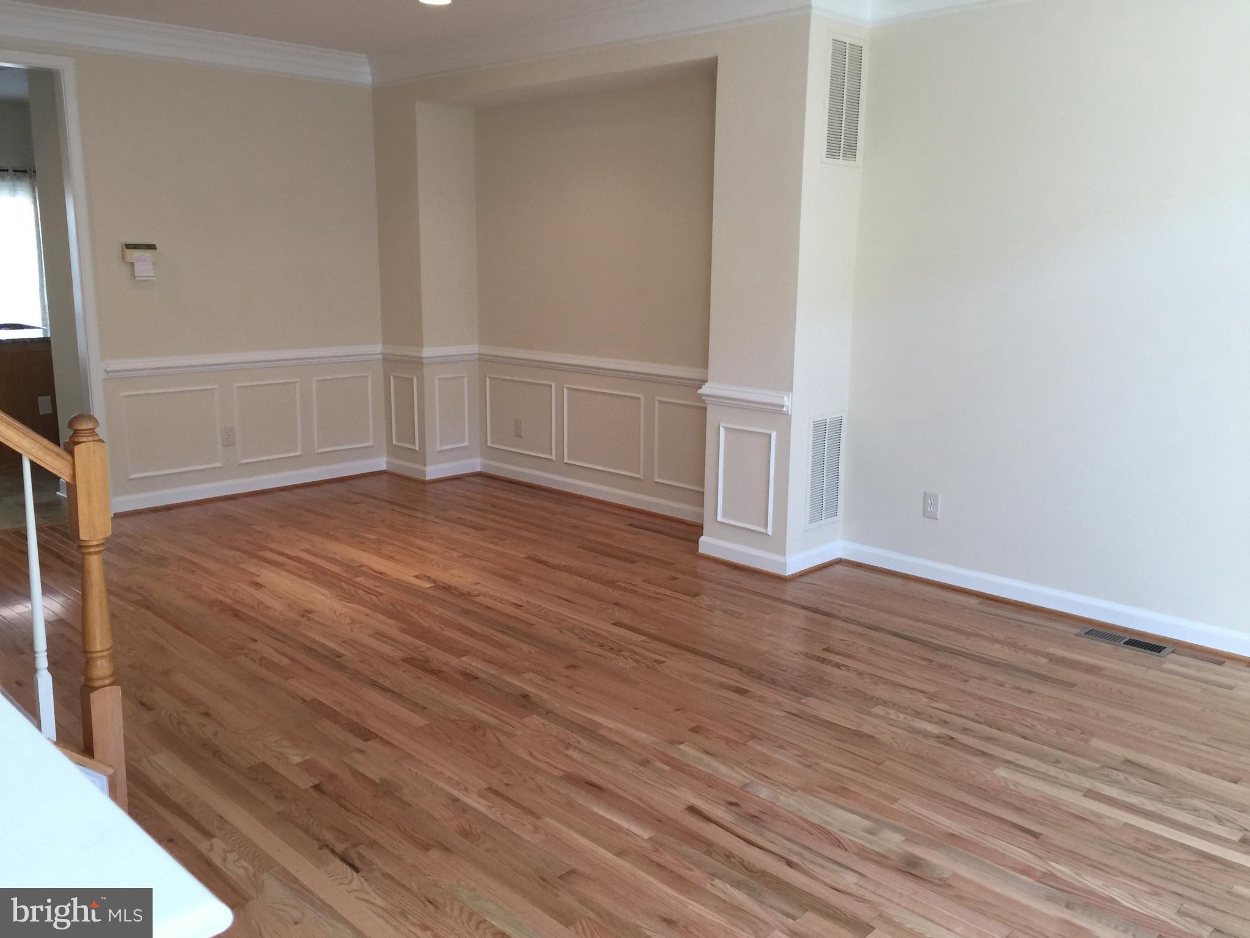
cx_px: 625
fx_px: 1047
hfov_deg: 61.7
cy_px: 469
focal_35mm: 29
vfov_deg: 48.2
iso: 32
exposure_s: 1/30
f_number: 2.2
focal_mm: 4.15
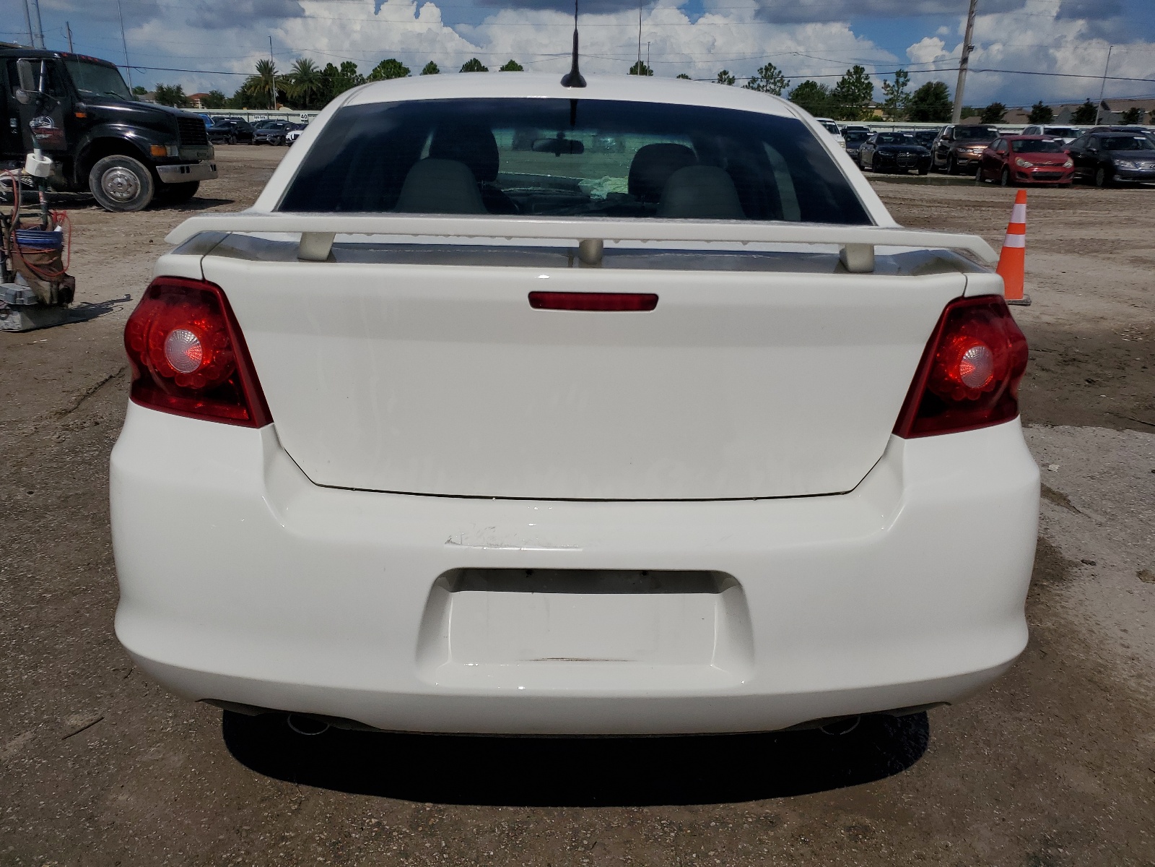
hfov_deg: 67.3
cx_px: 578
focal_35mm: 26
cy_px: 434
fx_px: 868
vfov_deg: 53.1
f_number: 1.5
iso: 51
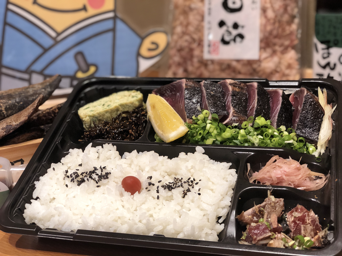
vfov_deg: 25.7
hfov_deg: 33.8
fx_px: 563
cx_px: 171
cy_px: 128
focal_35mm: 57
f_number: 2.8
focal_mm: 6.6
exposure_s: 1/33
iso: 100
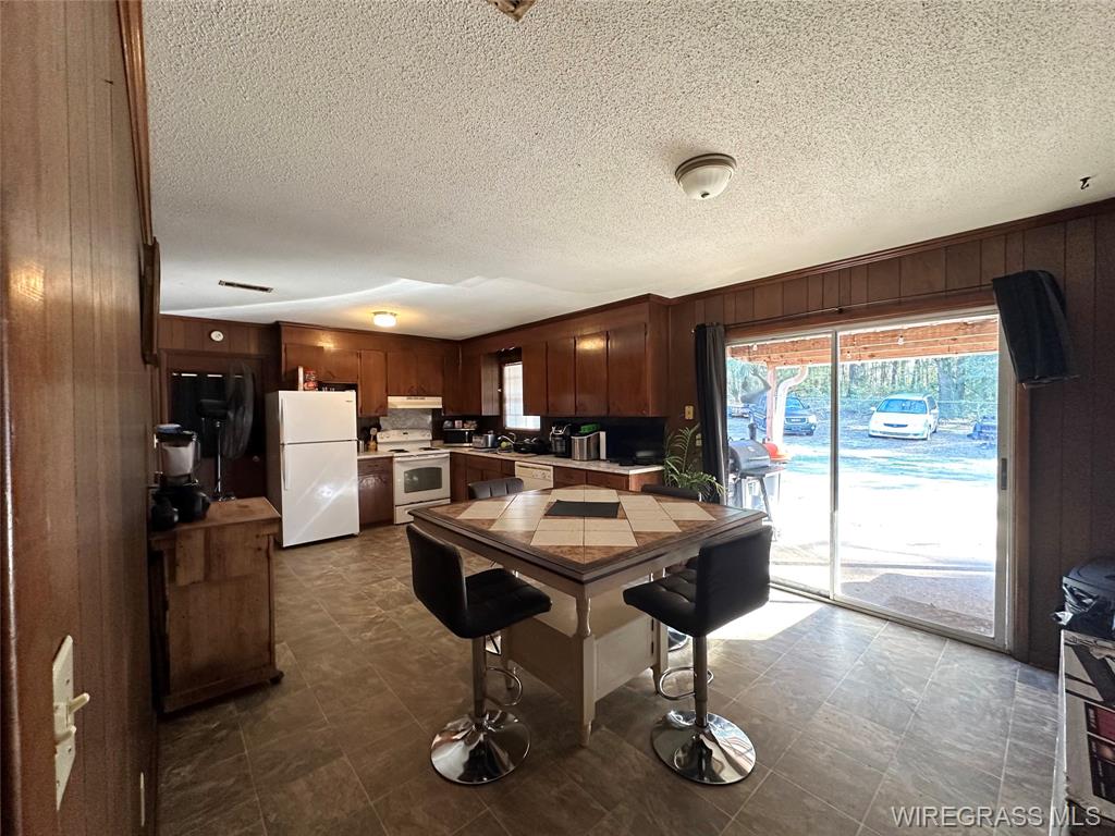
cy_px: 418
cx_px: 558
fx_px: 451
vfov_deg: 85.7
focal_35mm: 14
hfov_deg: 102.1
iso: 400
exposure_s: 1/60
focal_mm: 2.22
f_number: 2.2
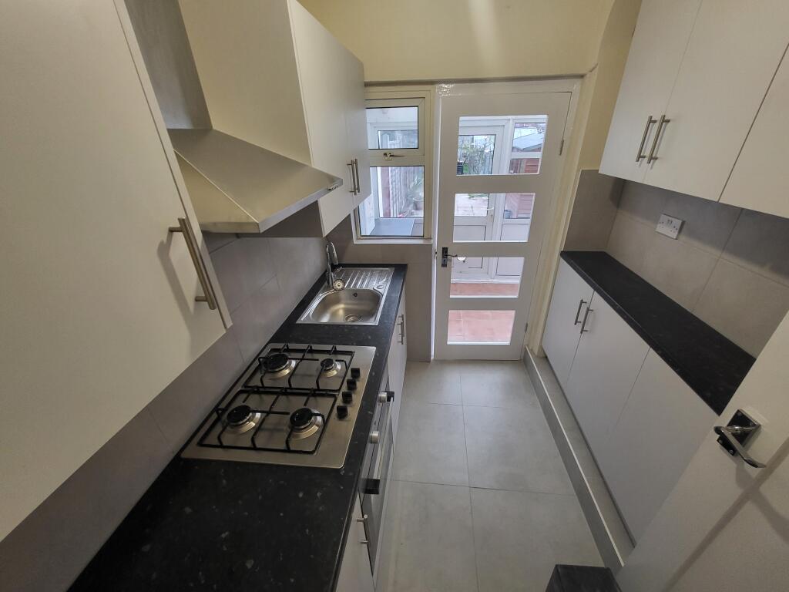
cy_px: 296
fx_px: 296
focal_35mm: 13
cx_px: 394
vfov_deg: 89.9
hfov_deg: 106.2
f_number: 2.2
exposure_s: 1/50
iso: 200
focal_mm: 1.74
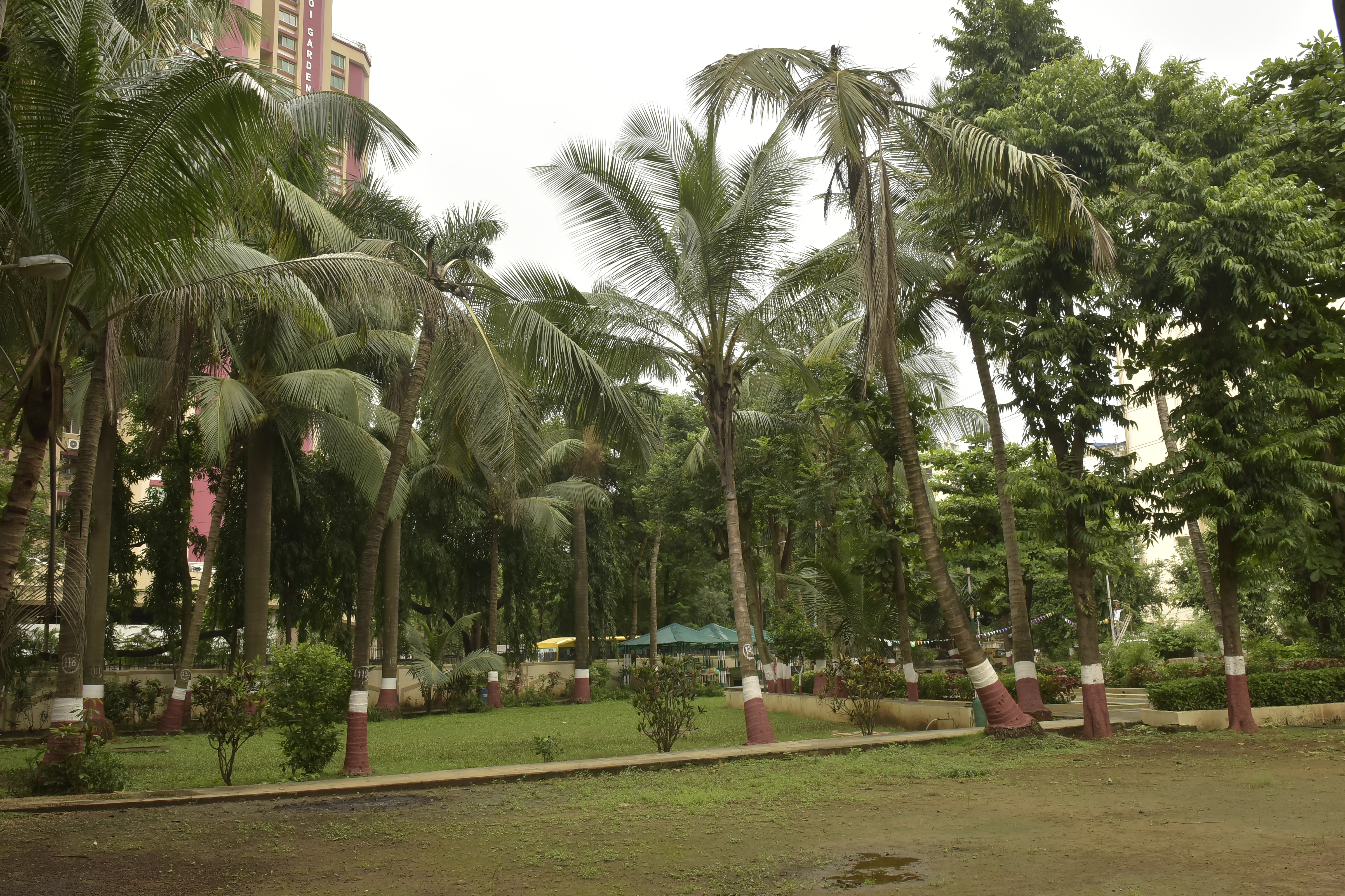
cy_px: 433
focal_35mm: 31
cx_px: 641
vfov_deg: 42.3
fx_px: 1158
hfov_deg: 60.3
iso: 800
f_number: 16
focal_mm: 27
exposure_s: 1/125
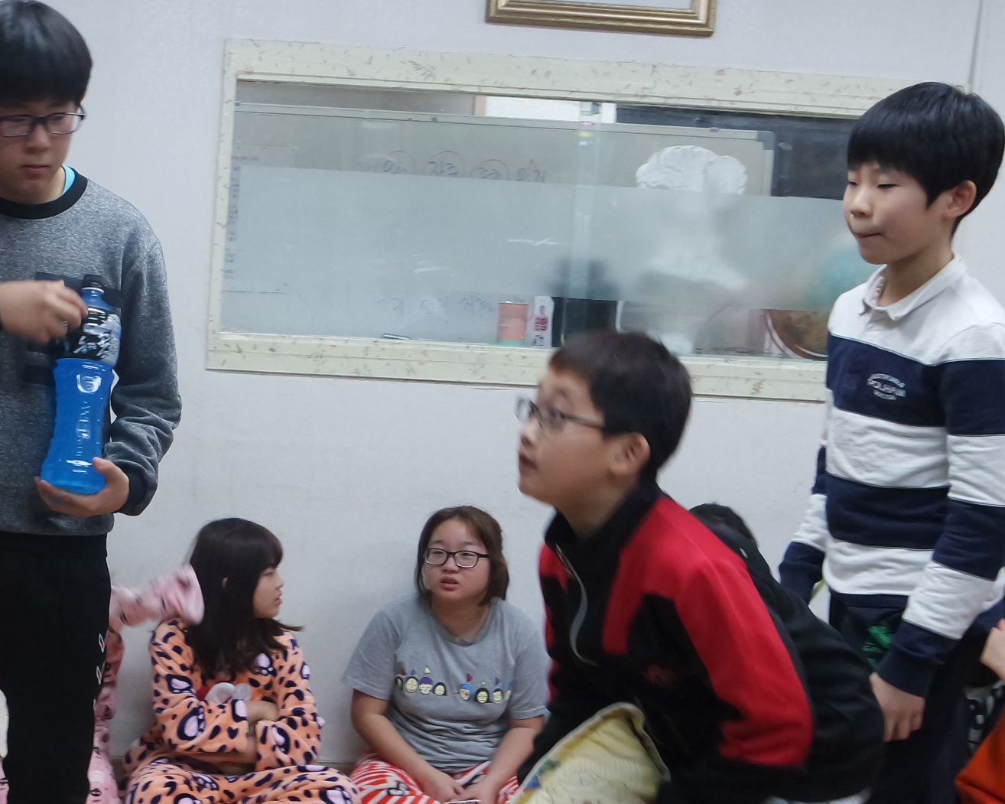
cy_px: 503
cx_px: 43
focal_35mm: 51
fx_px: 1517
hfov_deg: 34.0
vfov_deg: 29.6
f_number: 5.6
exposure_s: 1/80
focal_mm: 16
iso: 1600
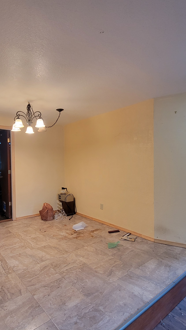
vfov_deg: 89.6
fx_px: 167
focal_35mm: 19
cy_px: 165
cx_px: 64
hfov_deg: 57.2
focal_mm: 2.2
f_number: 2.2
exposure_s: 1/60
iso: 320
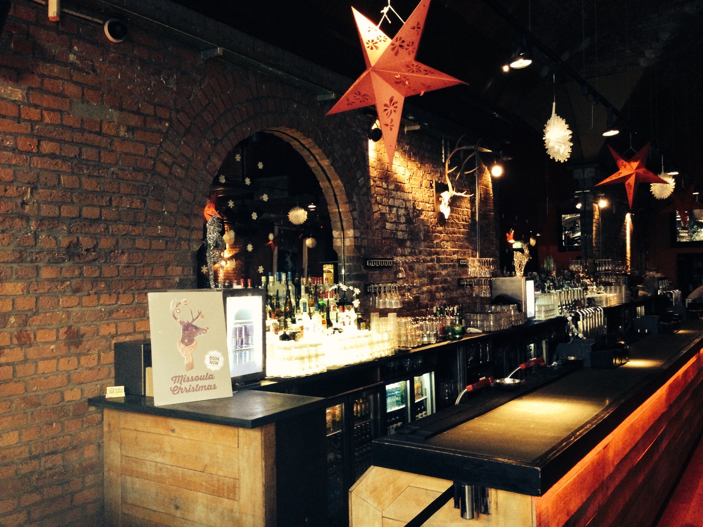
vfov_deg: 42.9
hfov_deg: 55.4
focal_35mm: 33
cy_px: 264
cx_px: 352
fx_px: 670
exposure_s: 1/20
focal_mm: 4.12
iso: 400
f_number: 2.4
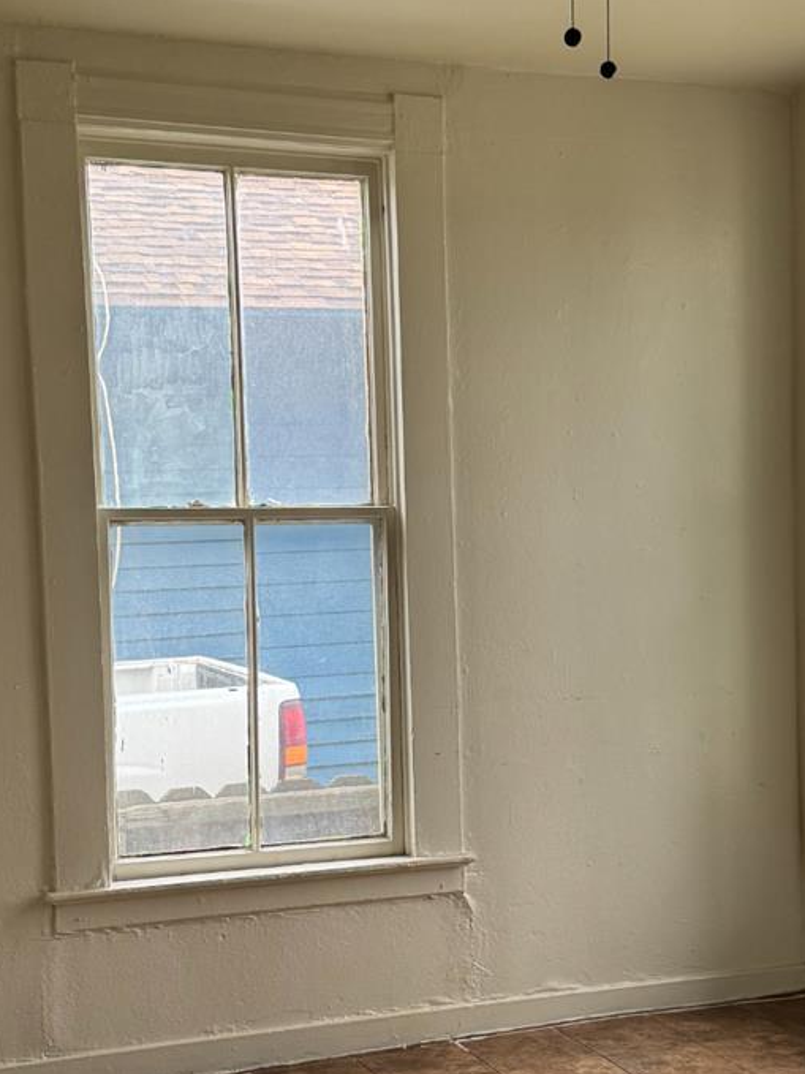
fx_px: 1644
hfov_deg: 27.5
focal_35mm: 53
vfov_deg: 36.1
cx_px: 425
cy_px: 597
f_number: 1.78
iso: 200
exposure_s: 1/74
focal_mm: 6.76
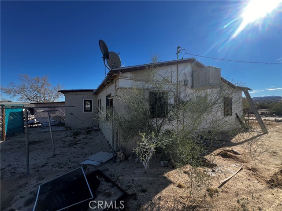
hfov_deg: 106.2
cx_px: 141
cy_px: 106
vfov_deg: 89.9
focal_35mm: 13
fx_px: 106
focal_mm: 1.57
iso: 32
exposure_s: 1/896
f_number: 1.8
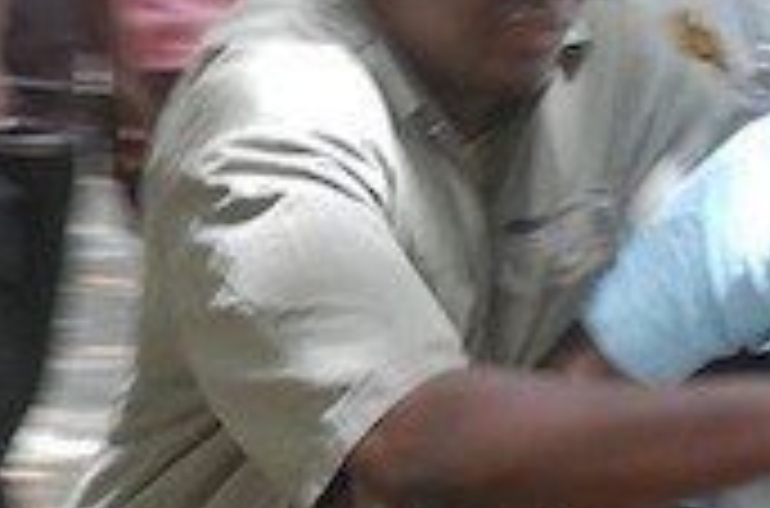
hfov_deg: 10.4
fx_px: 4199
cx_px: 608
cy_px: 378
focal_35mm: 197
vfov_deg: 6.9
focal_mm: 35
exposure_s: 1/60
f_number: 4.2
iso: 400
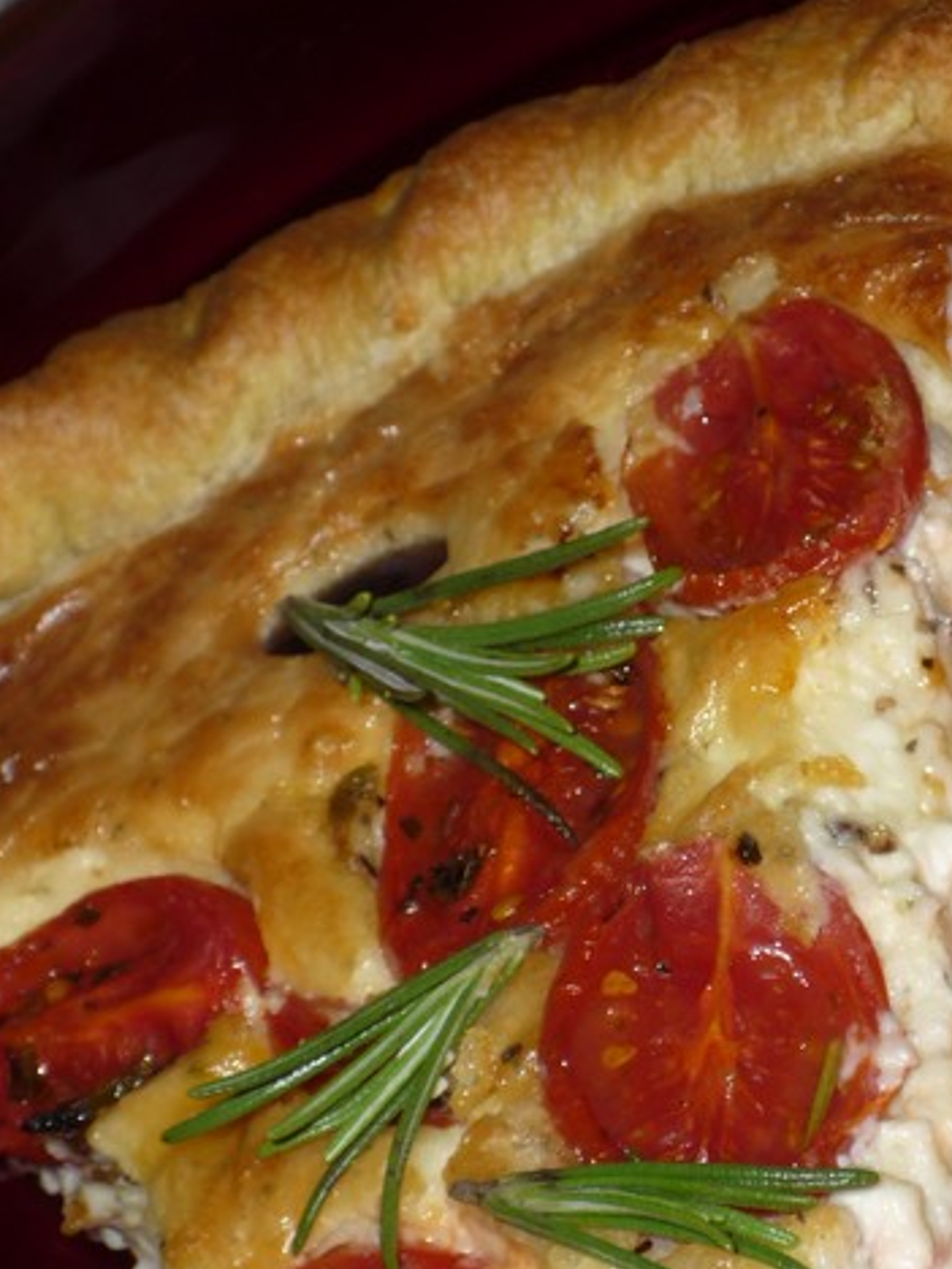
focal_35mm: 205
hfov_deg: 7.2
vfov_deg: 9.6
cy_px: 805
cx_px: 537
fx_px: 7517
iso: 100
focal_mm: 19.9
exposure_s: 1/60
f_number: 5.8
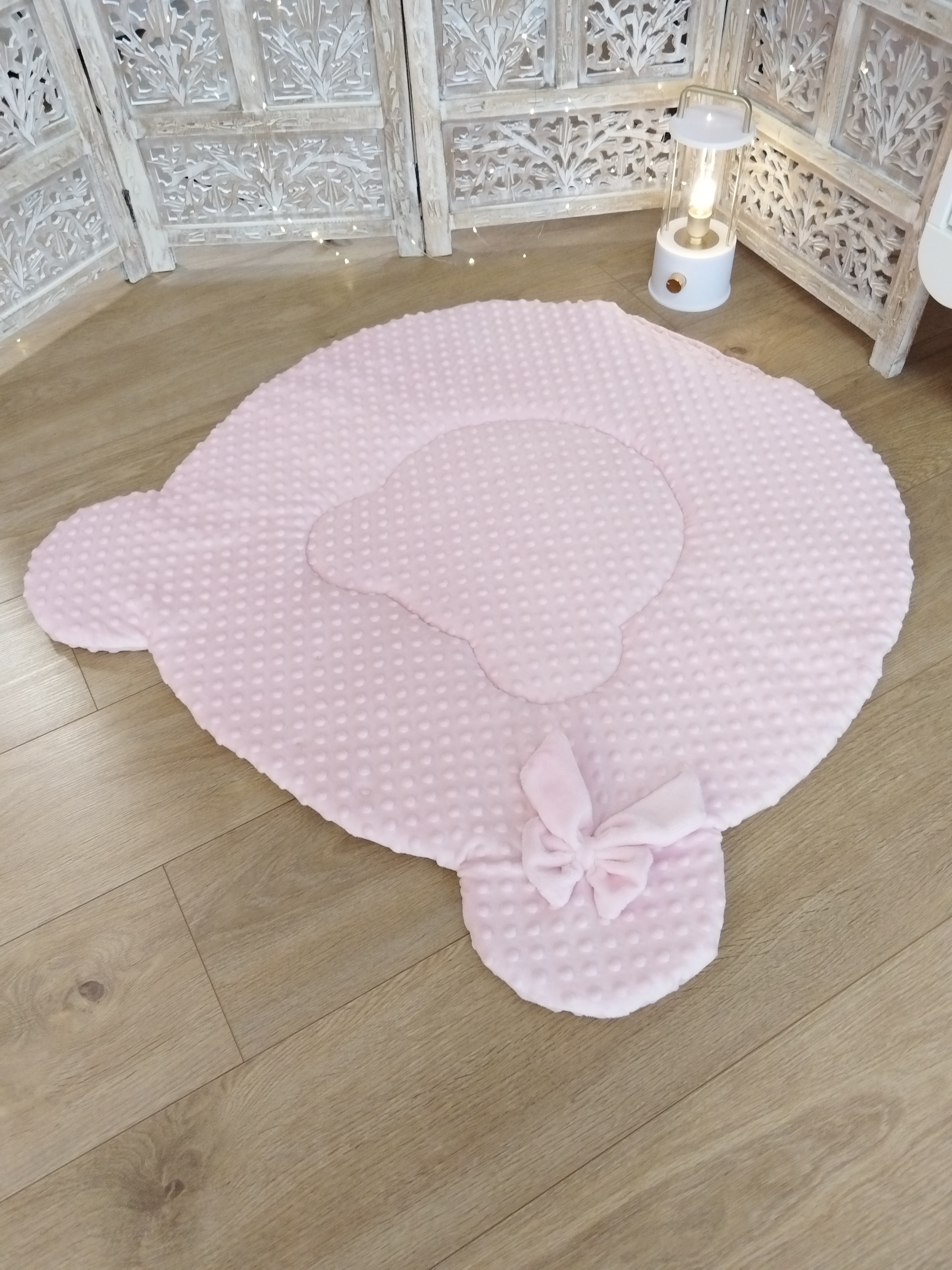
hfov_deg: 53.1
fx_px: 953
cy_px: 635
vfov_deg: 67.3
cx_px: 476
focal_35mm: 26
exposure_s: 1/50
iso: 800
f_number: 1.9
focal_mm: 4.95
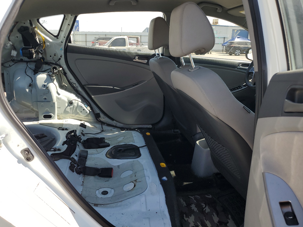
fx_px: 236
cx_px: 146
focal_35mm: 27
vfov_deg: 51.4
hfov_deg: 65.3
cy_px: 112
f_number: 1.5
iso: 50
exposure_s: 1/1111
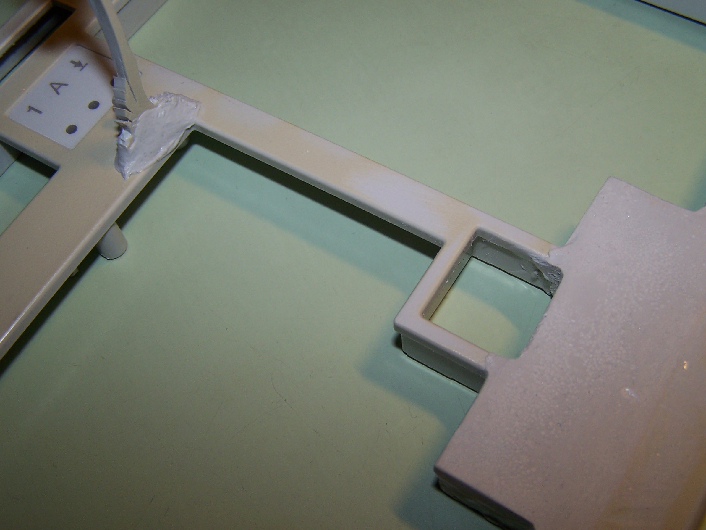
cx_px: 376
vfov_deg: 35.1
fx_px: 836
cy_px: 283
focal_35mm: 41
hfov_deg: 45.7
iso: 80
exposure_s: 1/60
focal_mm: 6.3
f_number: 2.8
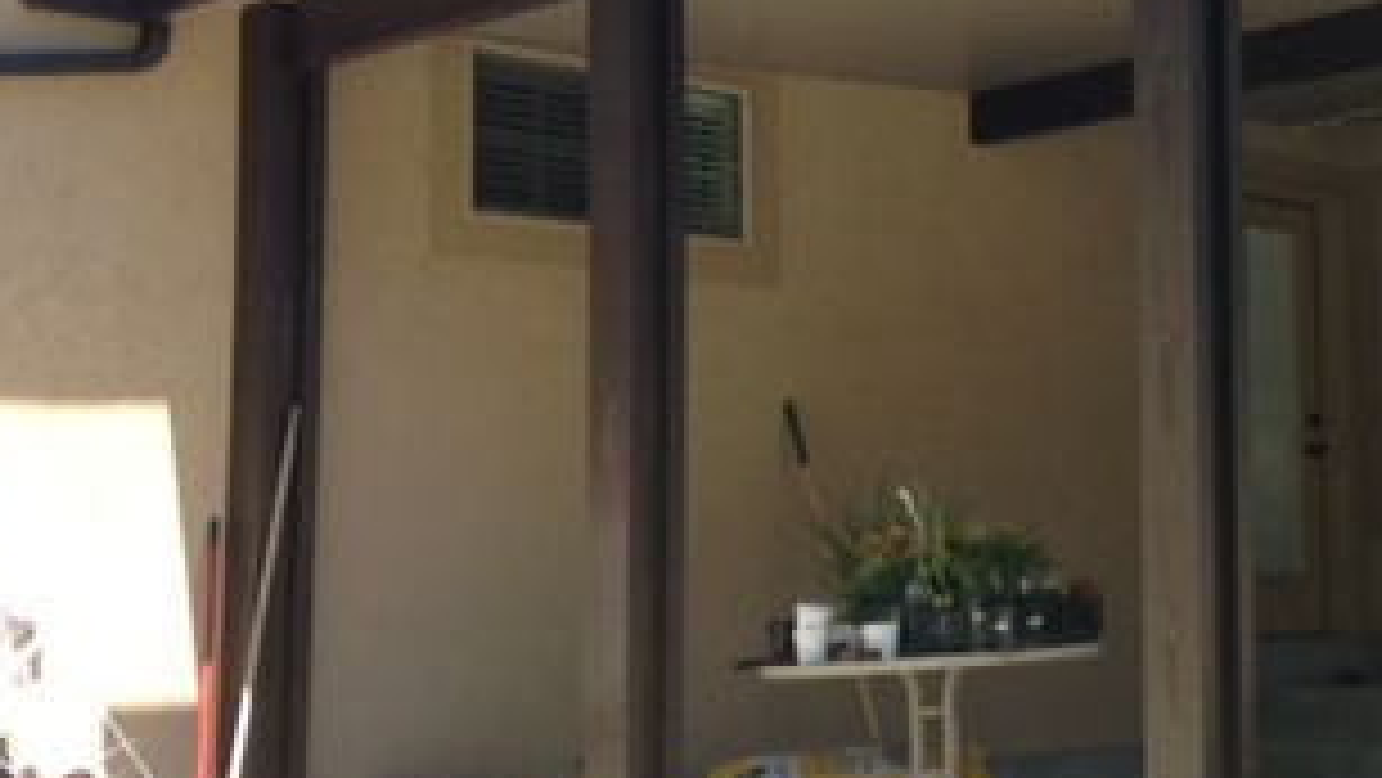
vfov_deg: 16.1
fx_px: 2750
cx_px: 1314
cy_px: 270
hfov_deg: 27.0
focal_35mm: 75
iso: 50
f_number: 2.4
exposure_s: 1/315
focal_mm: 4.12
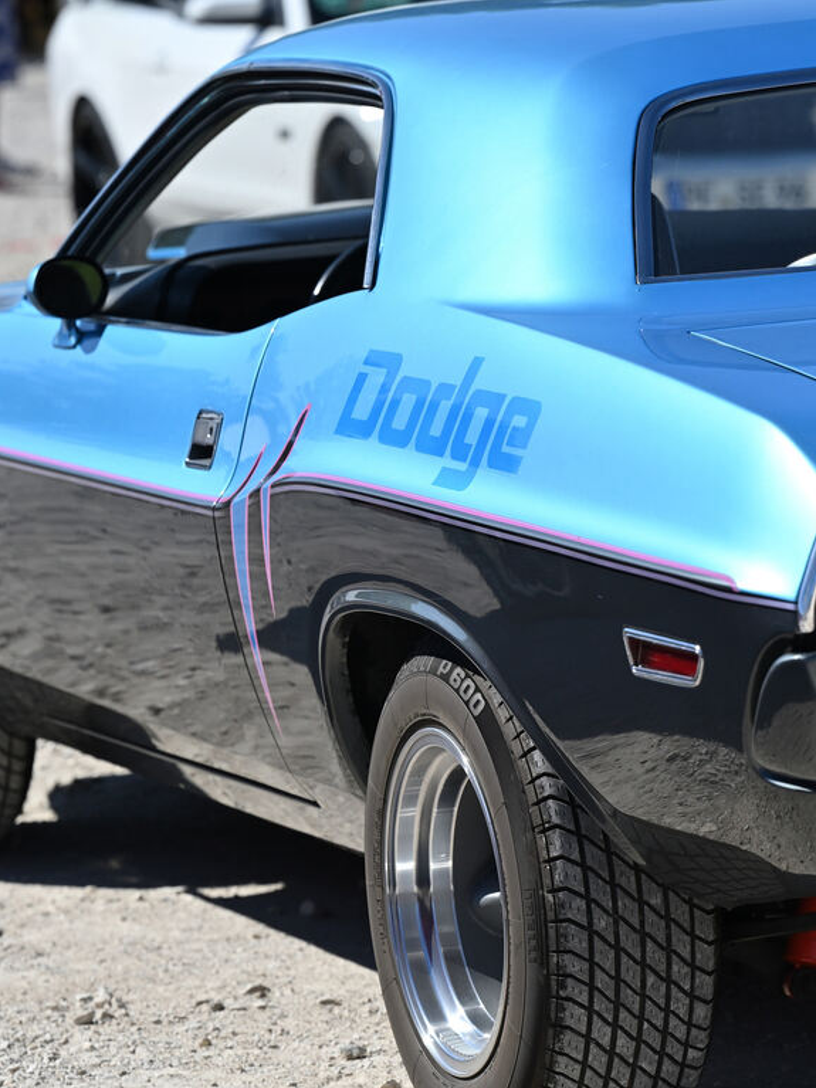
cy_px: 544
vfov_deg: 9.7
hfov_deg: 7.3
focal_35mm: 203
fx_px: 6382
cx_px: 532
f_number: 4.5
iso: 200
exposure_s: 1/3200
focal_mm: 135
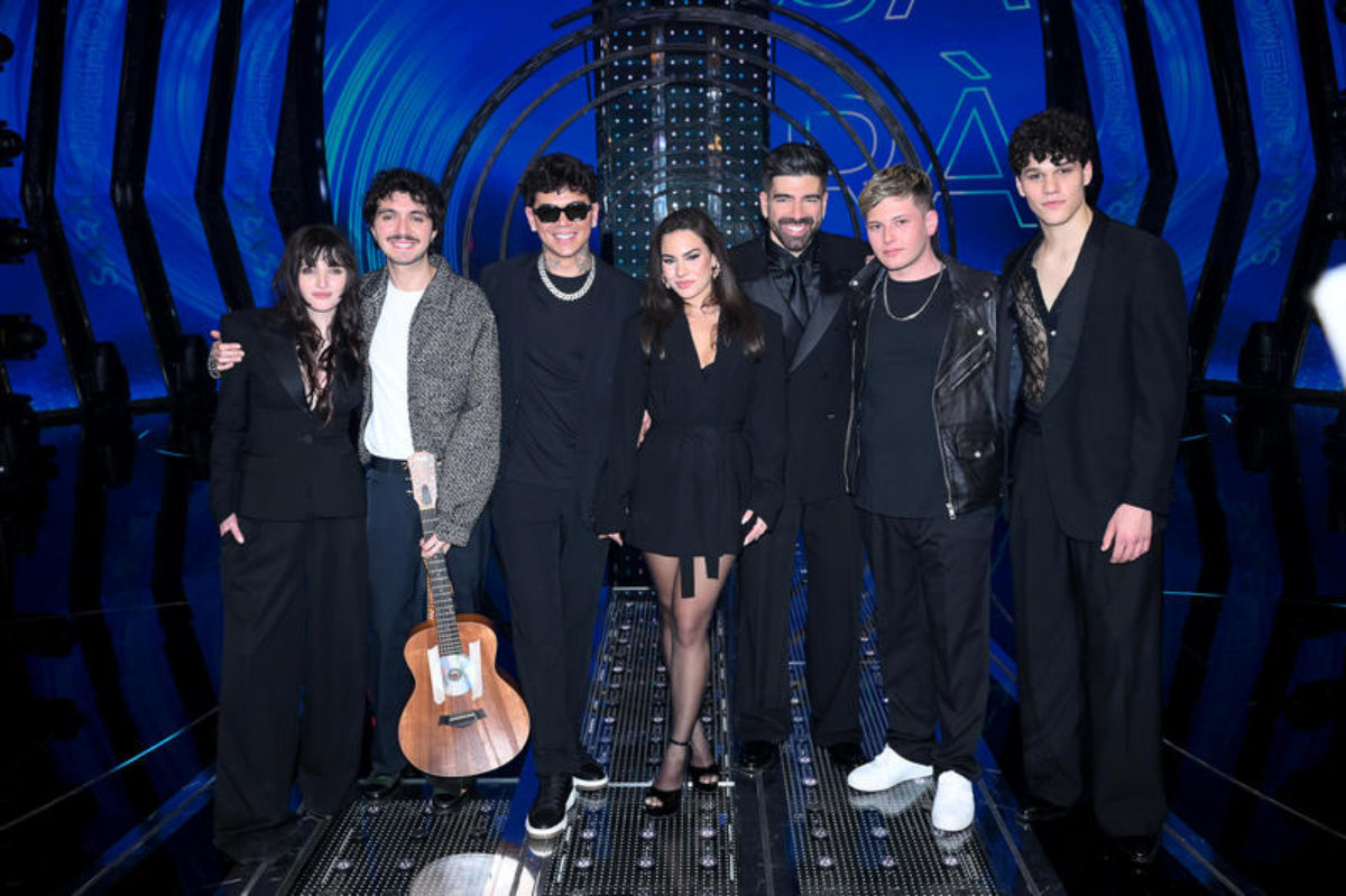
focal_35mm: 34
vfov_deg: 38.9
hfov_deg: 55.8
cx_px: 673
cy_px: 448
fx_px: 1271
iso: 1600
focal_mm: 34
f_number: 6.3
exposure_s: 1/200
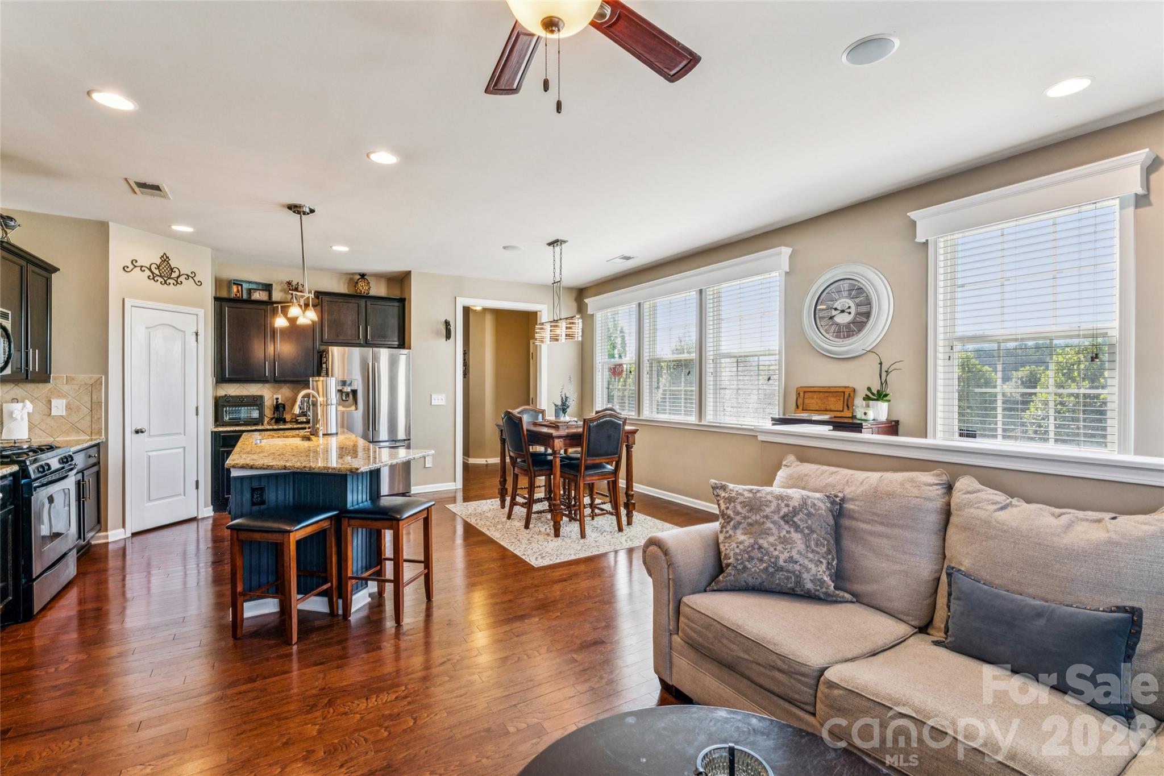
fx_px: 520
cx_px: 582
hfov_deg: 96.4
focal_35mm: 16
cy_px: 388
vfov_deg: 73.4
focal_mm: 16.1
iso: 400
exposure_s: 1/13
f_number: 13
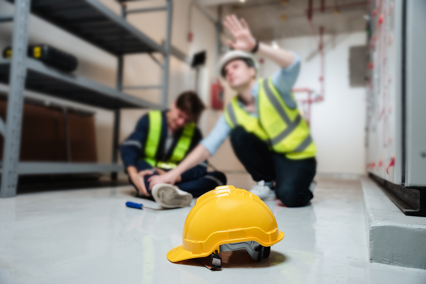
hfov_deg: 60.3
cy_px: 142
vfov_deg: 42.3
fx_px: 367
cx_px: 213
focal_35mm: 31
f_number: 2.8
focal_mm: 31
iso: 320
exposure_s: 1/125
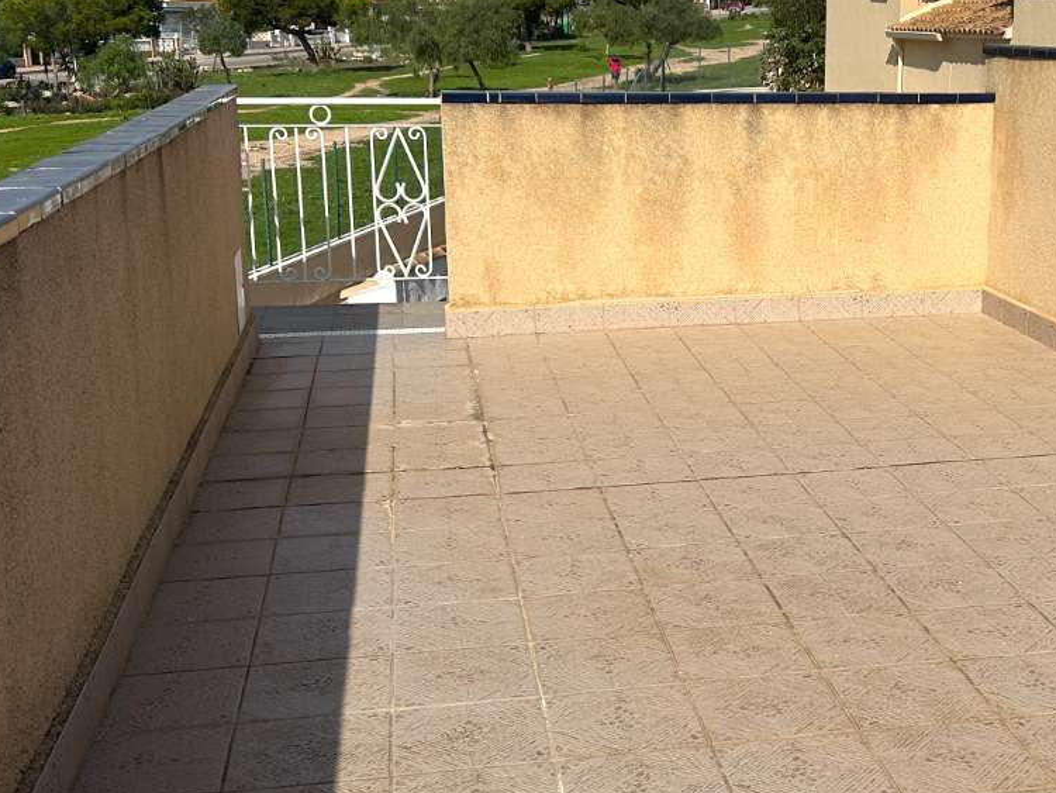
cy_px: 384
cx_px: 791
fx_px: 1587
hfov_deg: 36.0
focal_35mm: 52
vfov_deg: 28.0
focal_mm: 5.7
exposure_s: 1/8696
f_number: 1.5
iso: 50
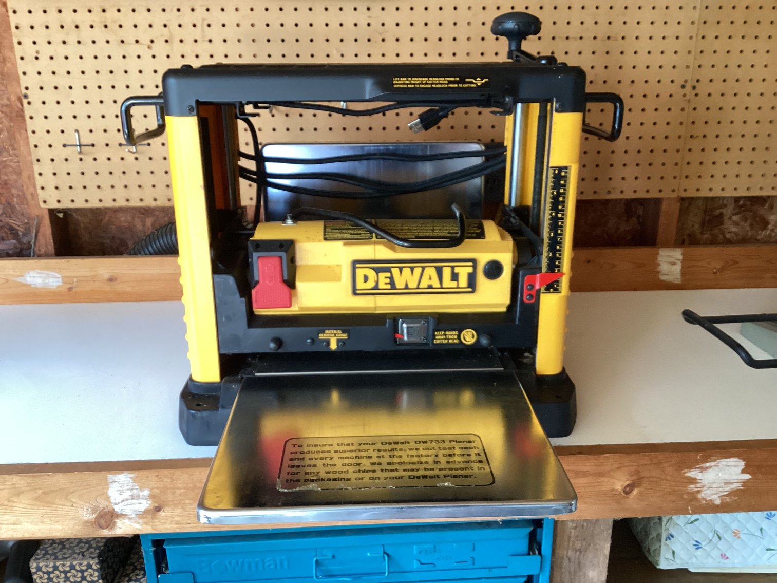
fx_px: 696
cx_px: 388
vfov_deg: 45.4
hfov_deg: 58.3
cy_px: 292
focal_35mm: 31
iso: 200
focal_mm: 3.3
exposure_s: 1/60
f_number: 2.4
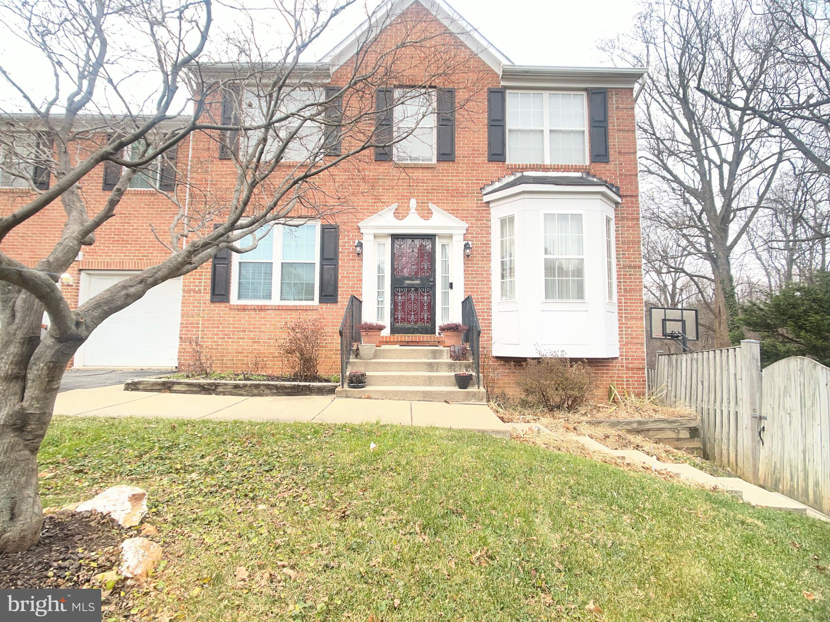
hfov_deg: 67.3
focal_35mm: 26
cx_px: 415
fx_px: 623
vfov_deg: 53.1
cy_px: 311
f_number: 1.5
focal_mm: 5.7
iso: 40
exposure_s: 1/195
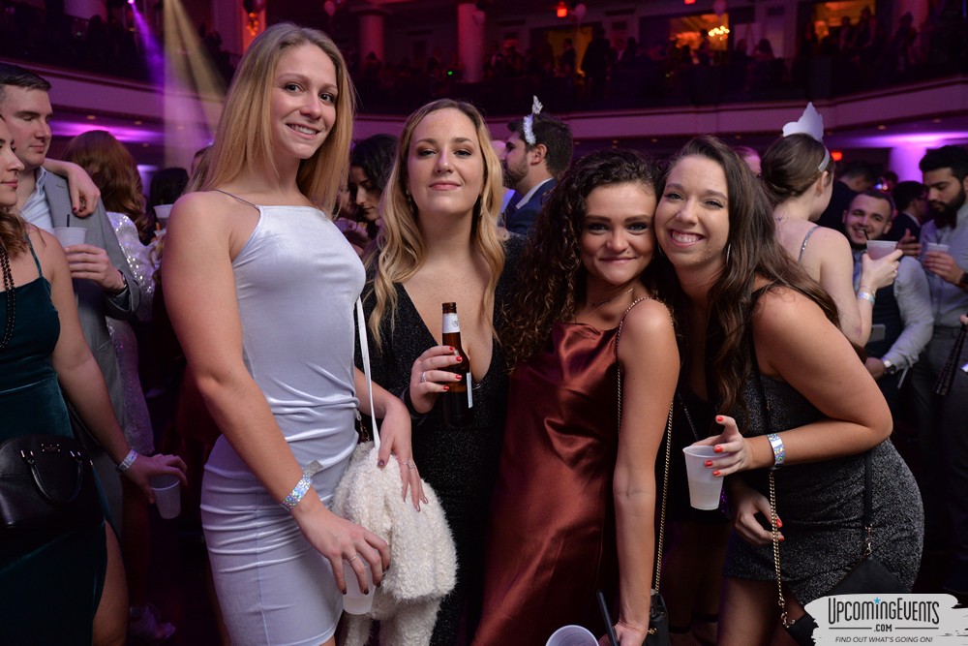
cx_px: 484
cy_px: 323
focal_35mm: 35
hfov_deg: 54.4
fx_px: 941
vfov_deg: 37.9
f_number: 4.5
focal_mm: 35
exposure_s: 1/60
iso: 2000
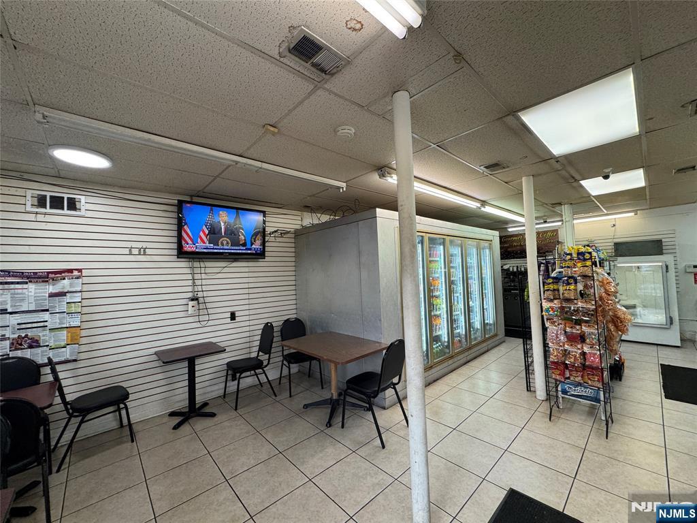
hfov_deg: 102.1
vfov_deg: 85.7
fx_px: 282
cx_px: 348
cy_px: 262
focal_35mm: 14
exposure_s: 1/120
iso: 100
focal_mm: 2.22
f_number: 2.2
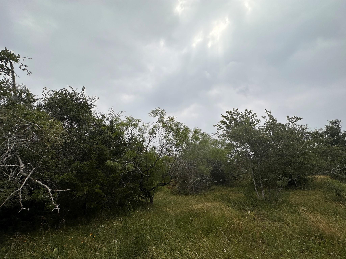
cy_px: 130
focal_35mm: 14
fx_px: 140
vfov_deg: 85.7
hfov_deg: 102.1
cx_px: 173
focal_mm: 2.22
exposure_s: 1/2747
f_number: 2.2
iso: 50
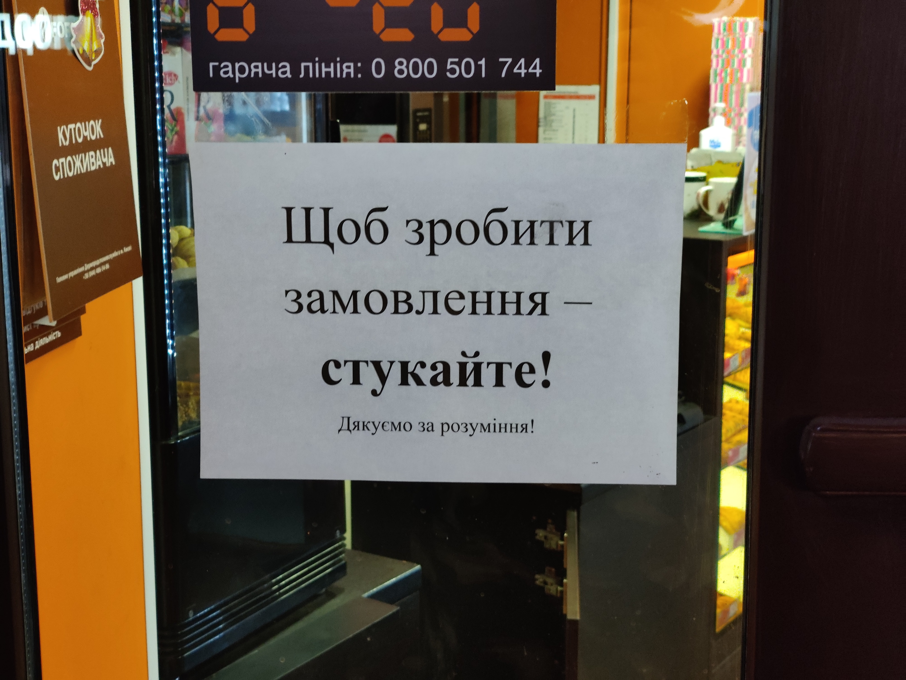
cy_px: 340
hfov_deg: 29.4
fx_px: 1727
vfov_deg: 22.3
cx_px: 453
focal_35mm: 66
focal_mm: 6.26
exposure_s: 1/20
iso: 800
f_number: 2.2
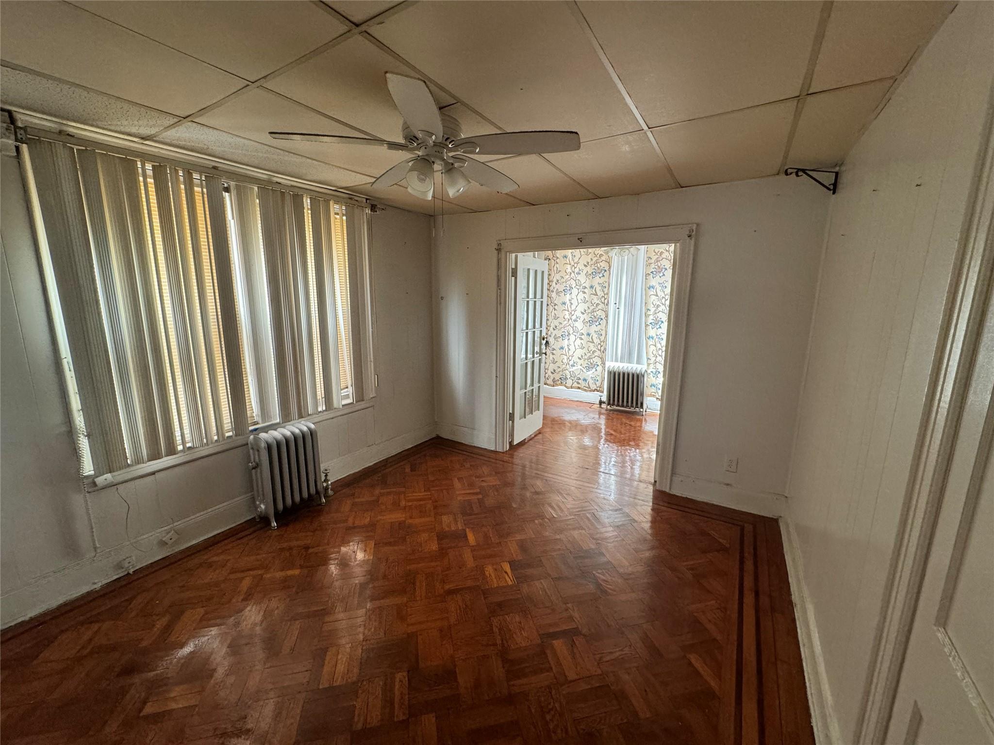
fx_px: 402
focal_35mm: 14
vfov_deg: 85.7
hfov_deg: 102.1
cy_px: 372
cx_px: 497
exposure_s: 1/99
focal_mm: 2.22
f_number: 2.2
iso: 250
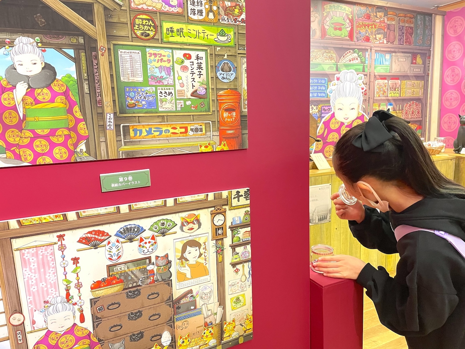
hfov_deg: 67.3
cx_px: 232
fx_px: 349
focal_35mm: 26
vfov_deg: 53.1
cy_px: 174
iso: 320
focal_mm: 4.2
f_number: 1.6
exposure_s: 1/60
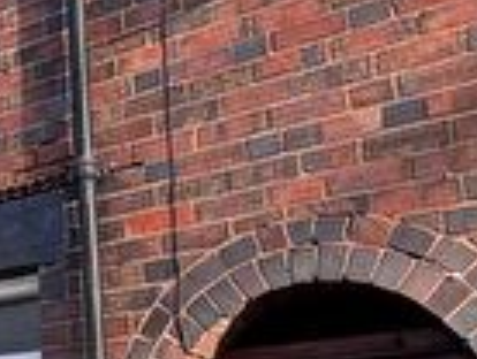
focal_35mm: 71
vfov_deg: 20.2
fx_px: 980
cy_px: 343
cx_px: -159
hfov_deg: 23.8
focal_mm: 2.22
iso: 40
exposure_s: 1/291
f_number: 2.2
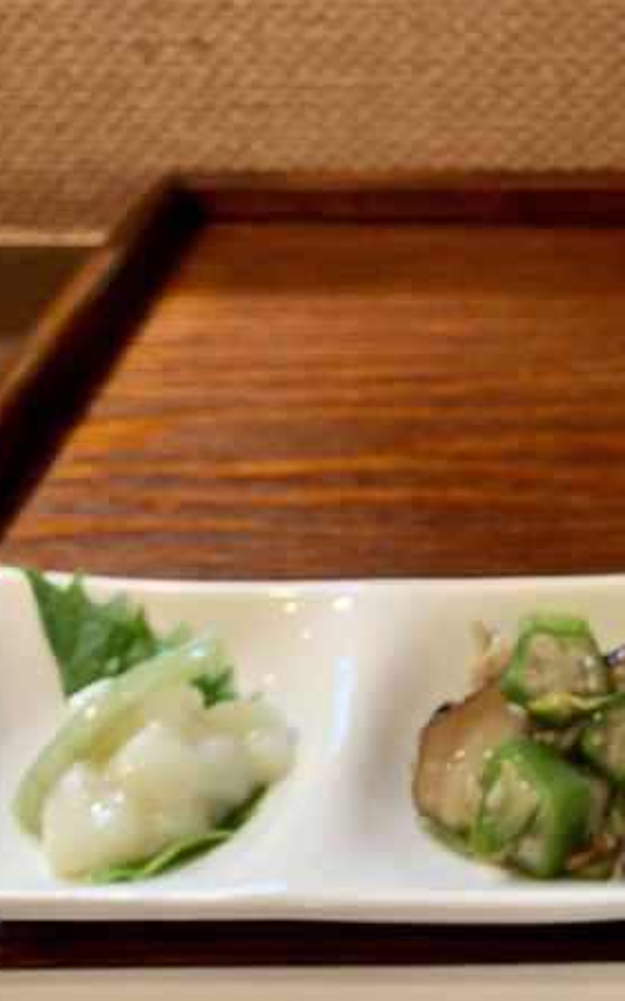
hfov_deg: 23.6
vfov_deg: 41.0
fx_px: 1336
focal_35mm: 49
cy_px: 469
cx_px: 785
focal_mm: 4.25
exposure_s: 1/50
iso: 200
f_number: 1.8
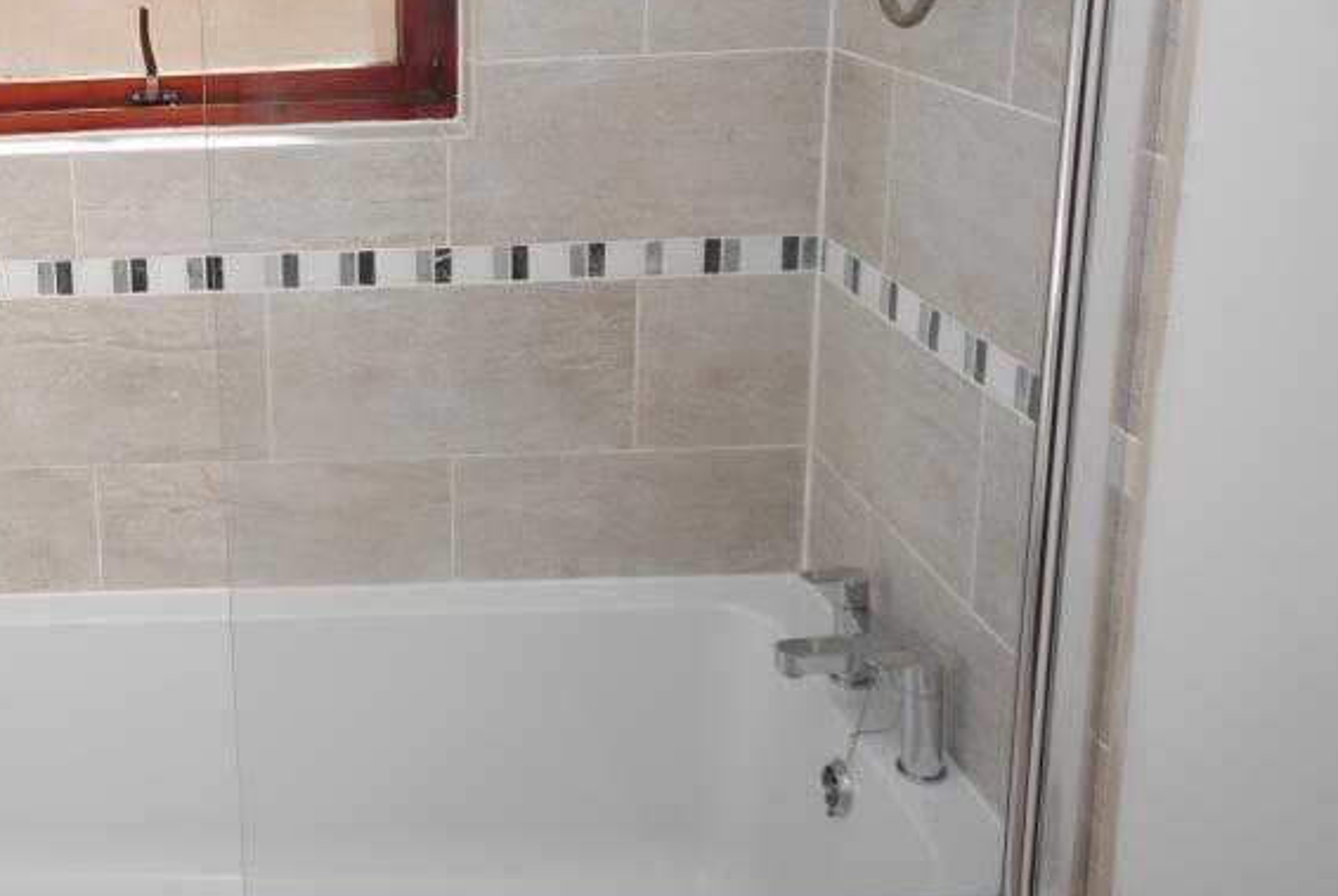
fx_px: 1414
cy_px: 176
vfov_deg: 34.1
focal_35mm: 38
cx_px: 163
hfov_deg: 46.3
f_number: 5.6
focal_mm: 14
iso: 110
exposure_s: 1/125
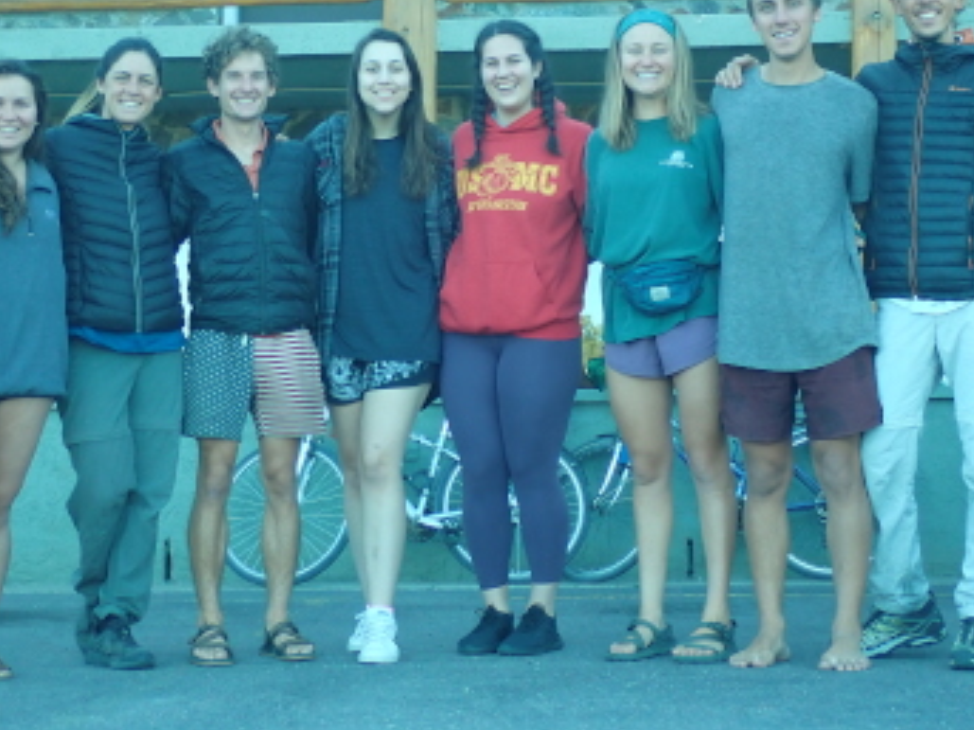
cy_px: 257
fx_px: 2138
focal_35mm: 76
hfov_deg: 25.7
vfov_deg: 19.3
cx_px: 477
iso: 200
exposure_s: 1/100
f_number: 3.5
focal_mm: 10.35
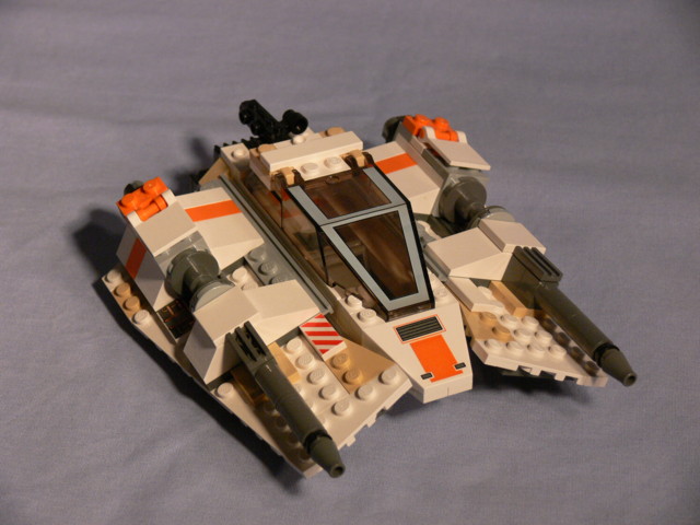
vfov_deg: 14.5
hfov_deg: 19.3
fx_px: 2063
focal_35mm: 102
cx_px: 350
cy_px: 262
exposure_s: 1/125
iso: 200
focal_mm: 21.5
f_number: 4
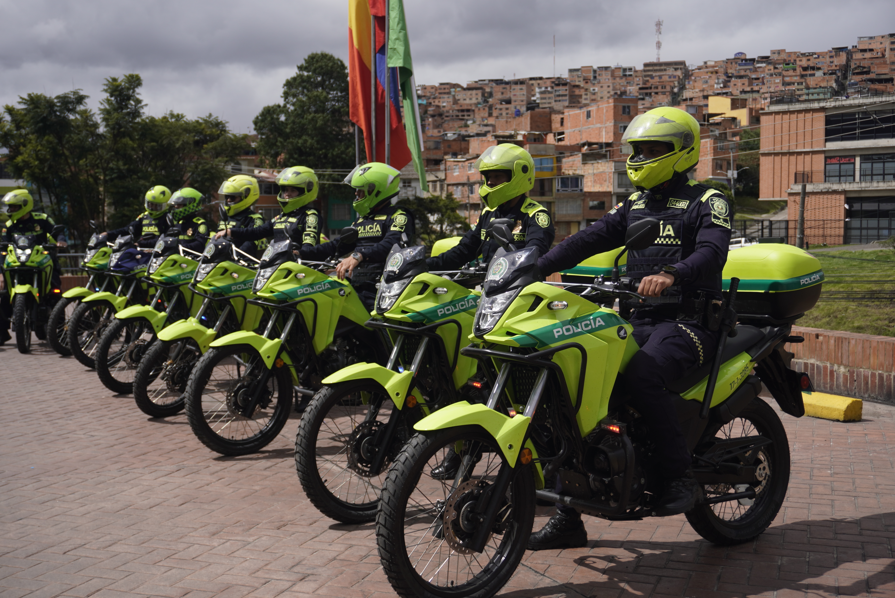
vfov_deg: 30.9
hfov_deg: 44.9
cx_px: 448
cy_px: 299
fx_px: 1082
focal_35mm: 44
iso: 100
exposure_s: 1/1250
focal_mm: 29
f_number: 4.5
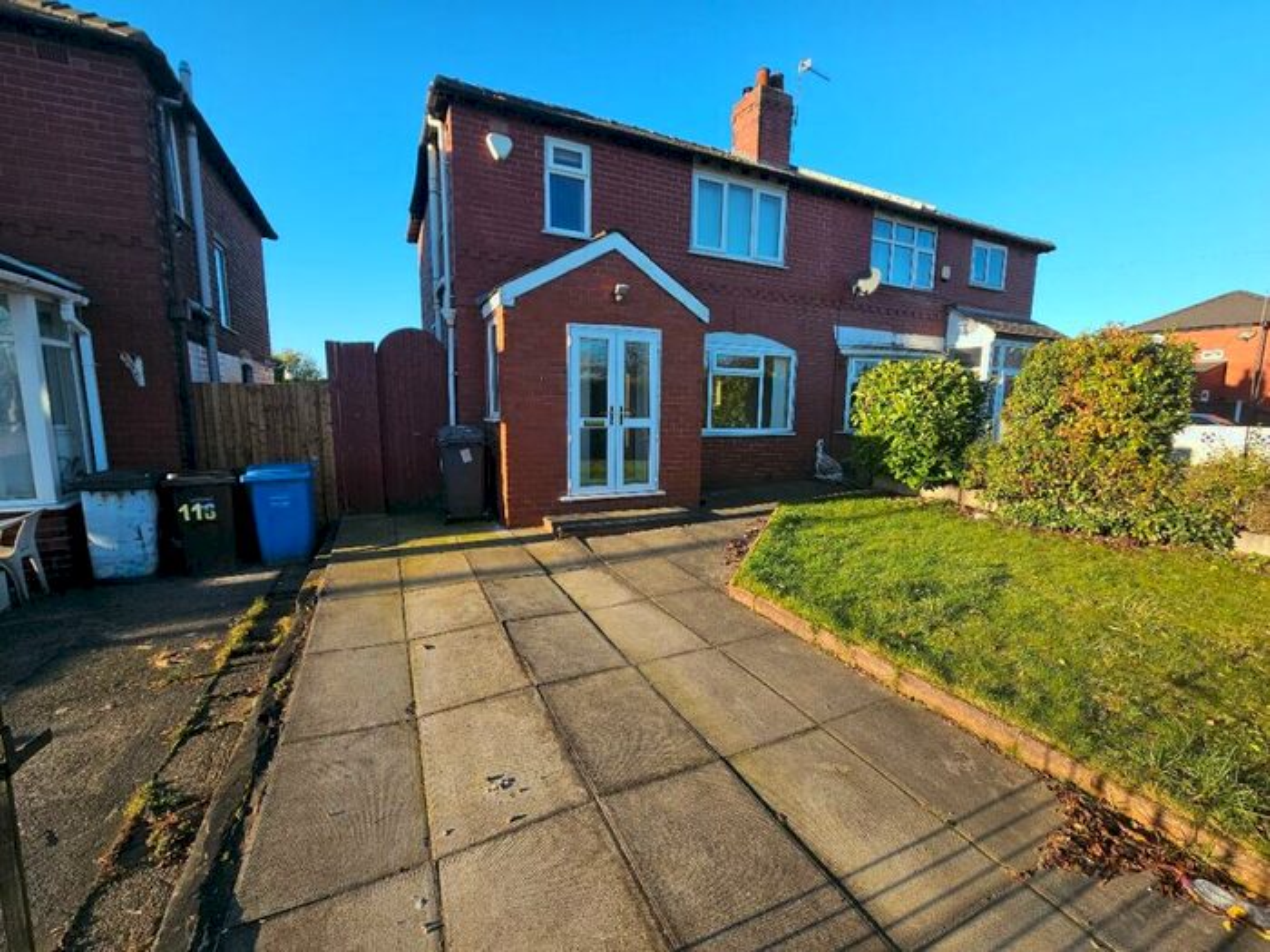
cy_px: 476
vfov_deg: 89.9
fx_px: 477
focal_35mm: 13
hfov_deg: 106.2
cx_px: 635
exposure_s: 1/579
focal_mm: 2.2
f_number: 2.2
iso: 50
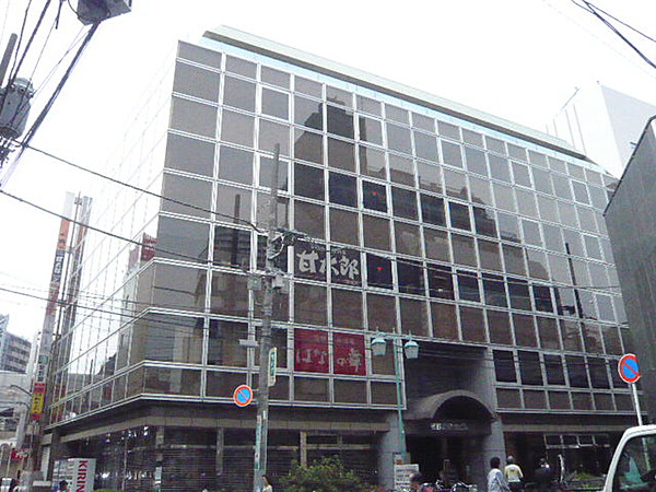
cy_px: 246
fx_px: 531
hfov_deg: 63.4
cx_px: 328
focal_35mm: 28
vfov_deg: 49.7
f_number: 8
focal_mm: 4.6
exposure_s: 1/800
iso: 1250
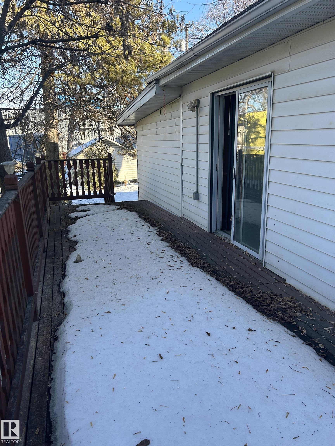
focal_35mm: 26
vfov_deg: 67.3
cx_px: 168
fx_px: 335
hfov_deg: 53.1
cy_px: 223
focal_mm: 5.7
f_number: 1.5
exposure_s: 1/555
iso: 50
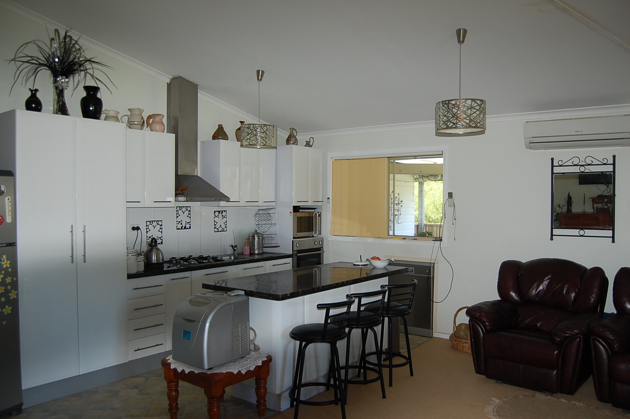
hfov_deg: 64.6
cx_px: 315
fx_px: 498
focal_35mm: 28
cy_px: 210
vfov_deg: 45.6
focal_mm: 19
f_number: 3.5
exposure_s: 1/60
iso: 400
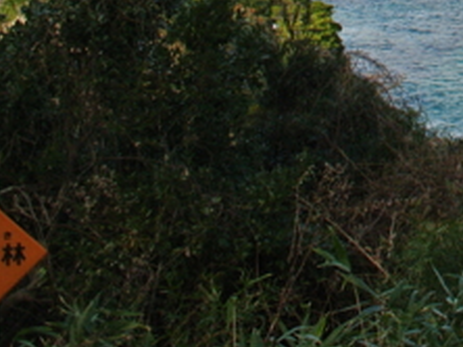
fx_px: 1603
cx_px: 1001
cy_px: -354
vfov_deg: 11.1
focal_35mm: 120
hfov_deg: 13.4
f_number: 2.8
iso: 100
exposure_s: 1/800
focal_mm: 10
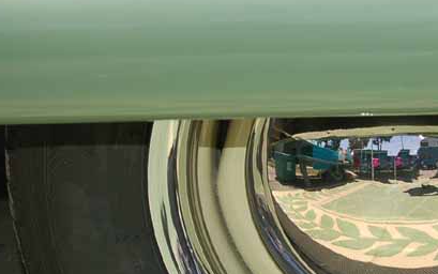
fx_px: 1730
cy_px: 221
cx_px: 348
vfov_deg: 9.0
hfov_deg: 14.4
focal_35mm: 145
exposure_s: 1/500
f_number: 5.6
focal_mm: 55
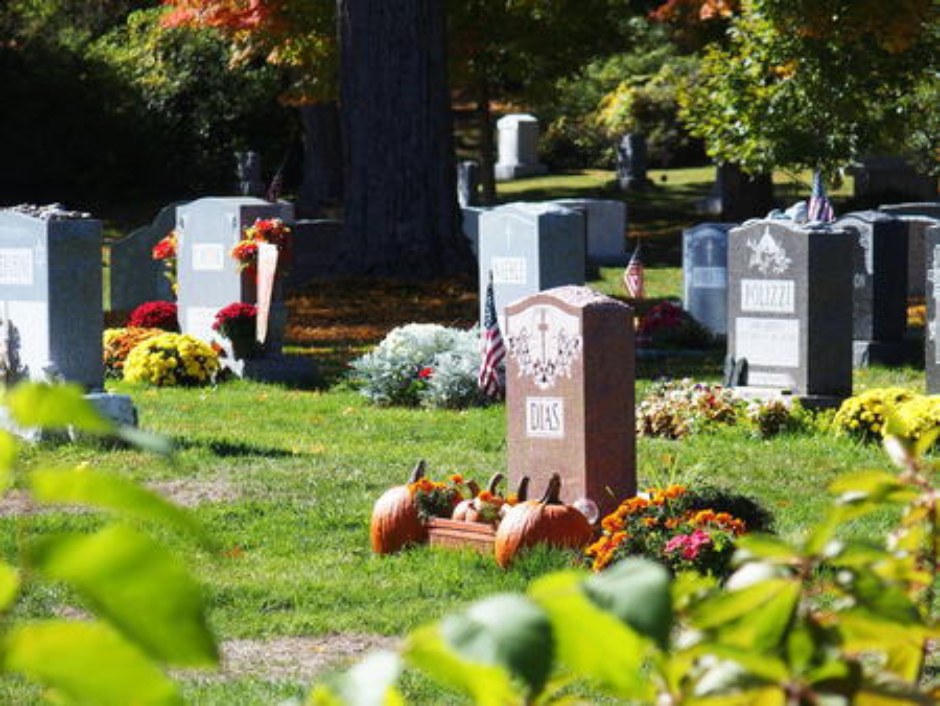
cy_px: 353
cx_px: 470
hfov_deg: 9.0
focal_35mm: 220
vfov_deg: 6.8
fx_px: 5977
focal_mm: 46.7
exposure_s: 1/640
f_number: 3.5
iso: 100
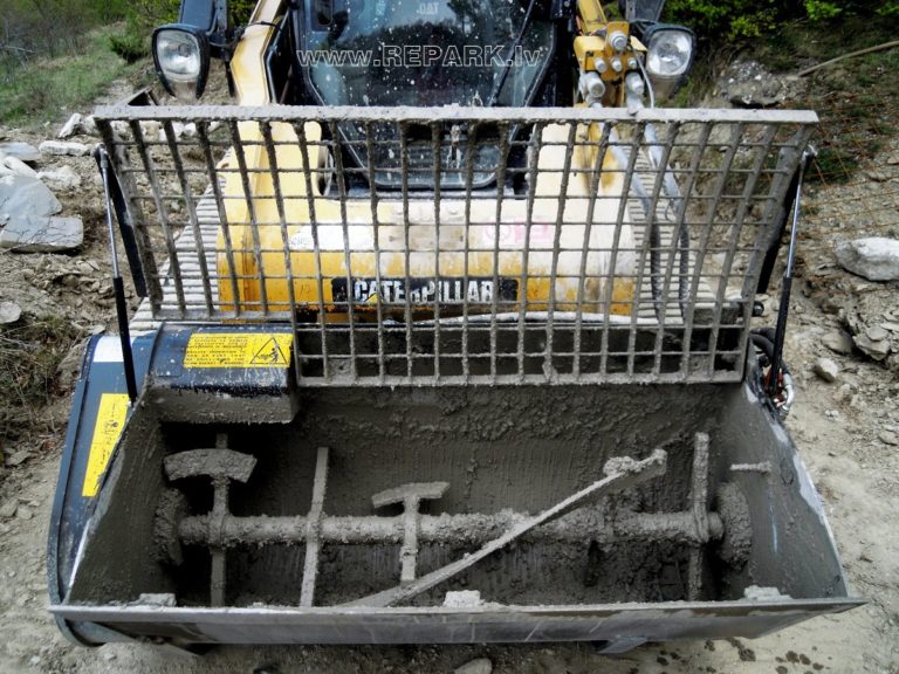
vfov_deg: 49.7
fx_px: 727
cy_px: 337
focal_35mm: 28
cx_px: 450
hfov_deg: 63.4
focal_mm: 5
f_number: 2.7
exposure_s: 1/250
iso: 100
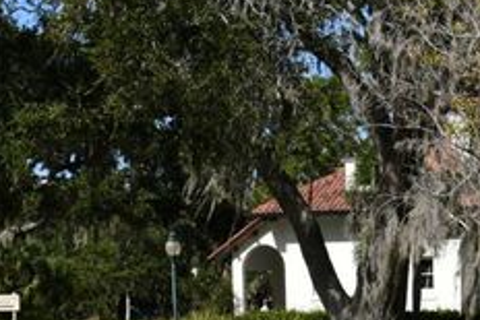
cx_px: 517
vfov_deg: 11.6
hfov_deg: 17.1
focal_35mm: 116
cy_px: 381
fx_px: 1548
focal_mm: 21
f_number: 9
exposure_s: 1/320
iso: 100
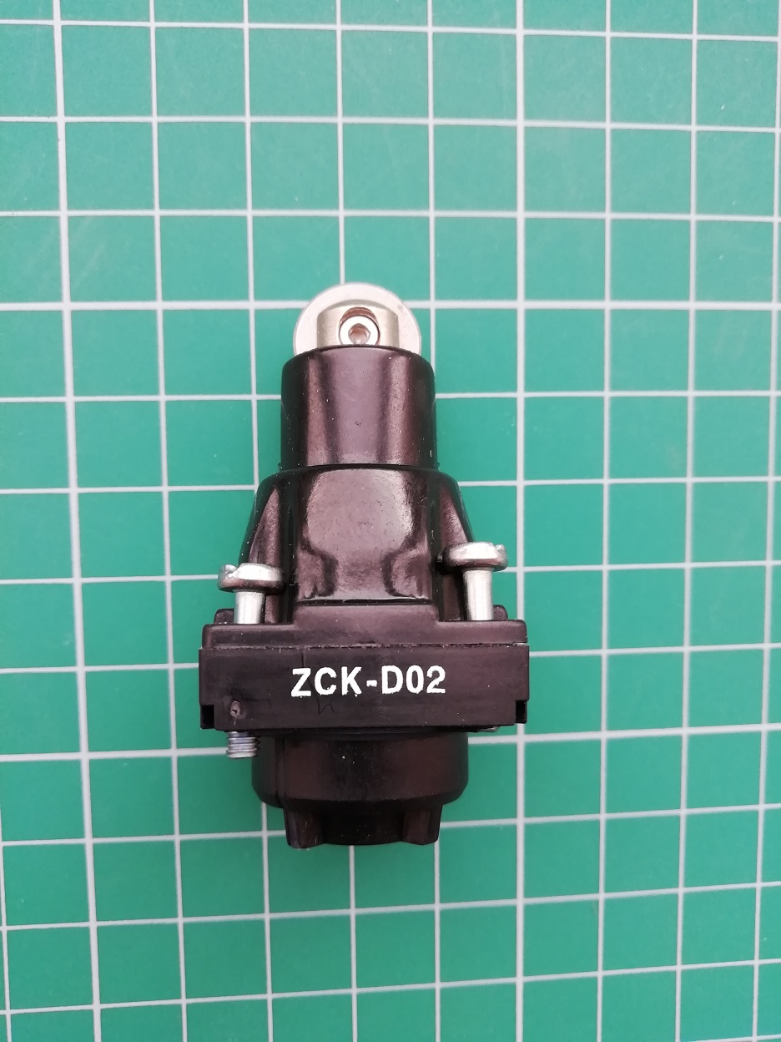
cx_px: 390
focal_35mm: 26
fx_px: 782
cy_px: 521
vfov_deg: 67.3
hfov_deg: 53.1
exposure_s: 1/50
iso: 80
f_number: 2.2
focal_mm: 3.21
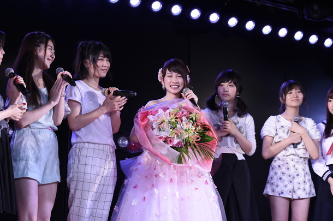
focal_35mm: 70
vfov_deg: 19.4
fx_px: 647
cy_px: 110
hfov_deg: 28.9
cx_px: 166
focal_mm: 70
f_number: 5
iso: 2500
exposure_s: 1/500
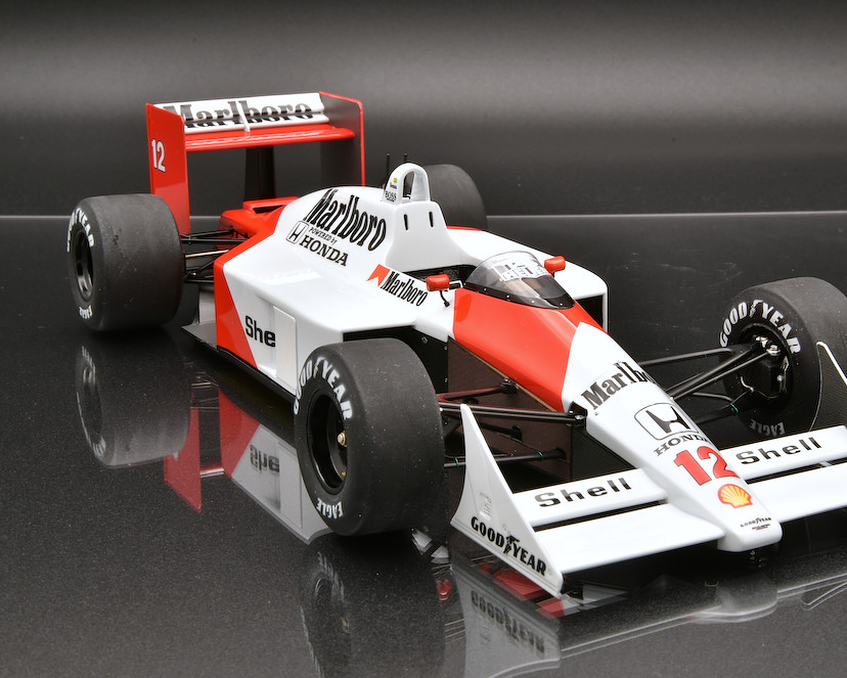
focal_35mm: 68
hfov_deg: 27.9
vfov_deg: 22.5
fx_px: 1705
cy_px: 340
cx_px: 488
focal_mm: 40
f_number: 32
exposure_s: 1
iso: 100
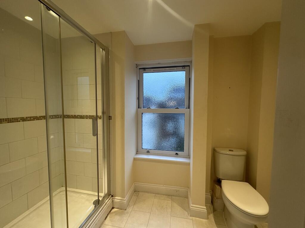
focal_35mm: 14
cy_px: 114
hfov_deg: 102.1
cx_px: 152
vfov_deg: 85.7
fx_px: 123
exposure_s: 1/100
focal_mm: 2.22
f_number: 2.2
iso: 160
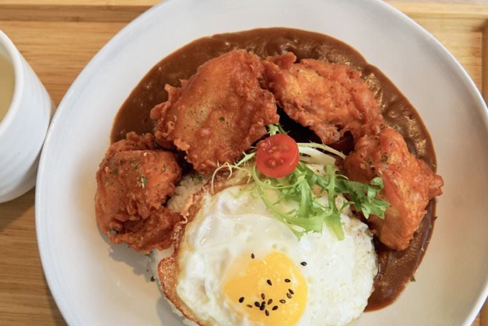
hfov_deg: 34.4
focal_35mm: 58
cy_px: 186
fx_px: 786
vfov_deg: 23.4
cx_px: 208
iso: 100
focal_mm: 30
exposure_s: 1/80
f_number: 6.3
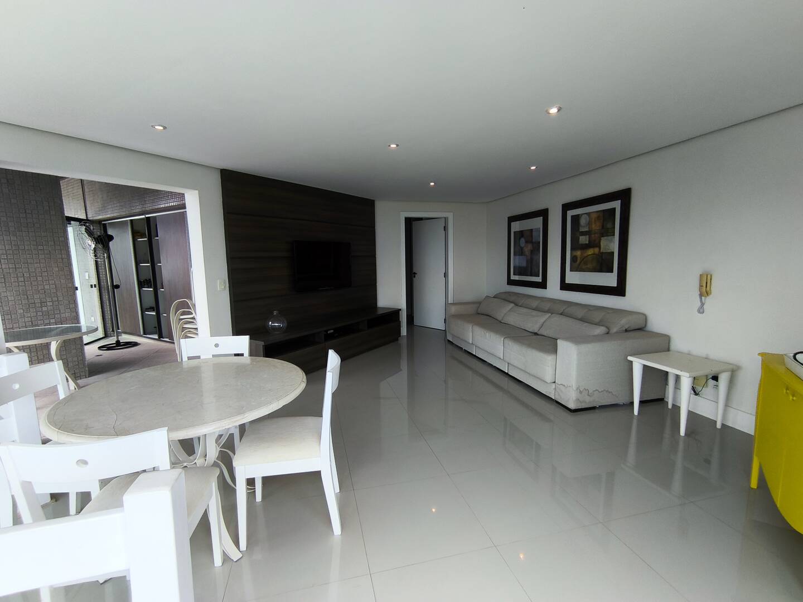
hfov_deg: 94.5
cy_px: 301
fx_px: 371
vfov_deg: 78.1
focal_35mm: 16
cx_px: 402
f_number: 2.2
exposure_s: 1/179
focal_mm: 1.65
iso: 50
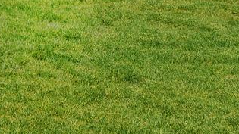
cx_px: -92
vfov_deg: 6.4
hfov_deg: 11.3
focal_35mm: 184
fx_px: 1166
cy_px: -116
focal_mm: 27
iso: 125
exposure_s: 1/200
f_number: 9
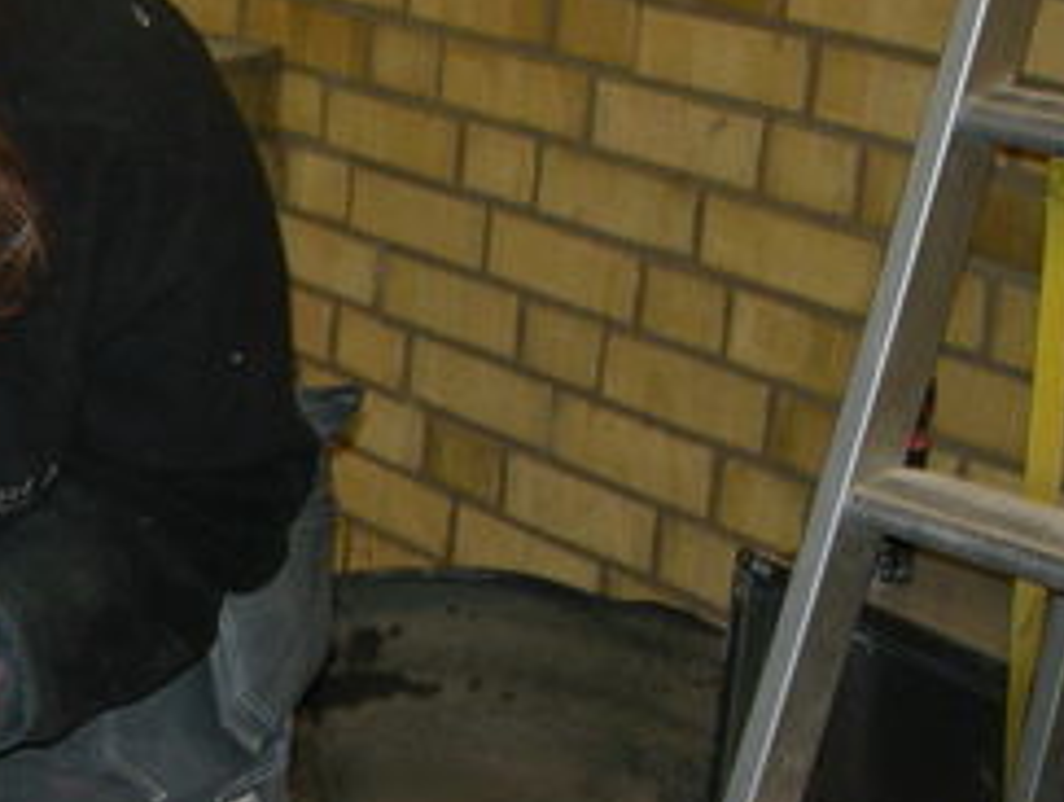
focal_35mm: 92
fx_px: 2832
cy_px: 377
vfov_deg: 16.1
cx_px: -114
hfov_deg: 20.3
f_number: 2.8
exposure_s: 1/30
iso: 83
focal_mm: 5.7
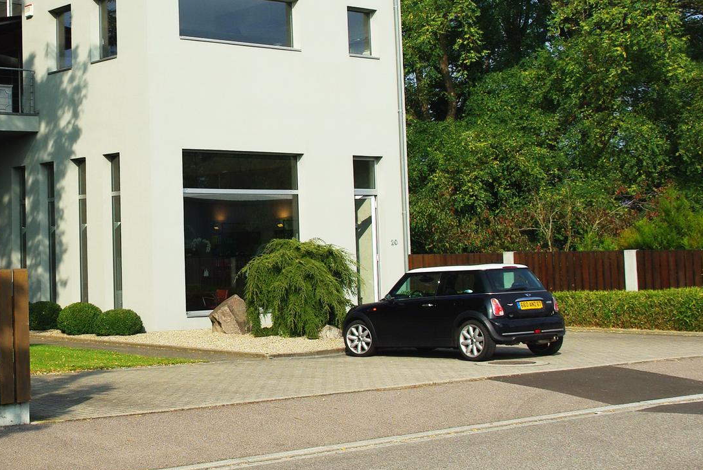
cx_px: 128
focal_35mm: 69
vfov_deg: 19.7
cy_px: 147
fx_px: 1349
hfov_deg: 28.5
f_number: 9.5
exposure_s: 1/180
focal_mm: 26
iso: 100
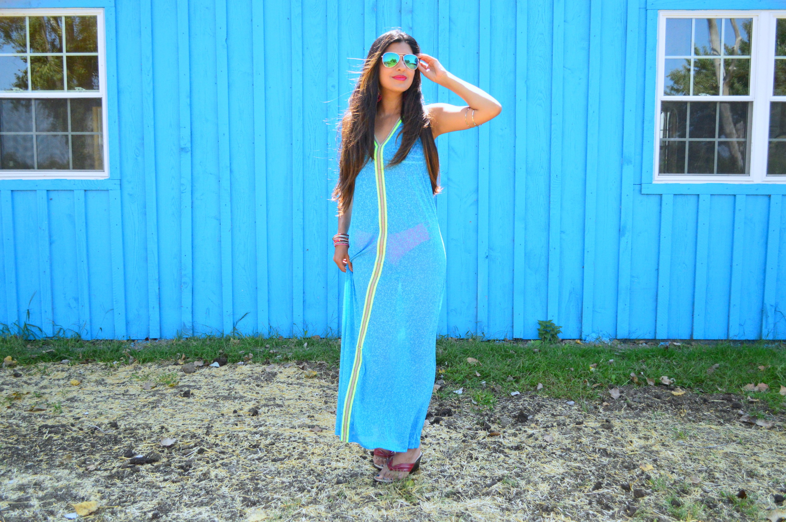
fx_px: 720
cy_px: 261
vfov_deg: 39.9
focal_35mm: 33
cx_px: 393
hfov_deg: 57.3
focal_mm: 22
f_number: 3.8
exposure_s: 1/2000
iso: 1800
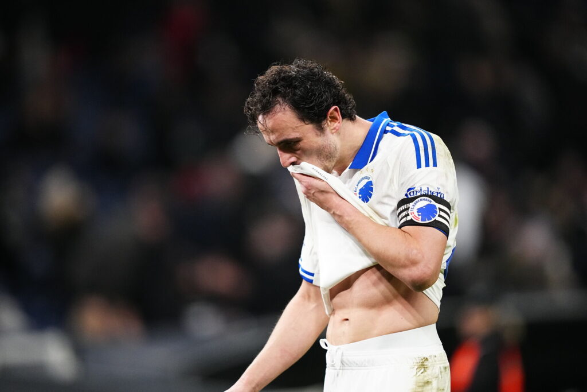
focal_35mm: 400
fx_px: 6523
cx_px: 294
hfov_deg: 5.2
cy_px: 196
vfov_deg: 3.4
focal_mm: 400
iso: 4000
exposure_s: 1/2000
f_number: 2.8
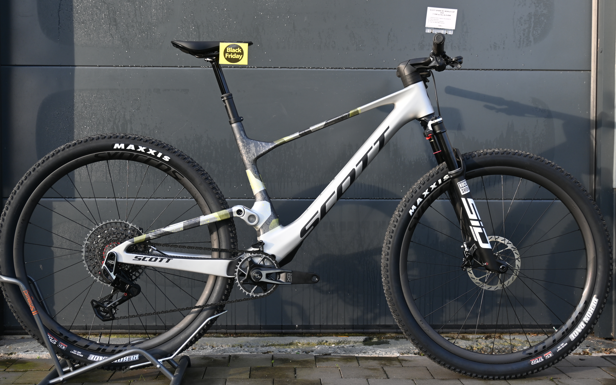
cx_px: 307
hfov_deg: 46.2
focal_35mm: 43
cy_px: 204
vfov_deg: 29.9
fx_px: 722
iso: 125
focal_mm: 28
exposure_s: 1/160
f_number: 4.5
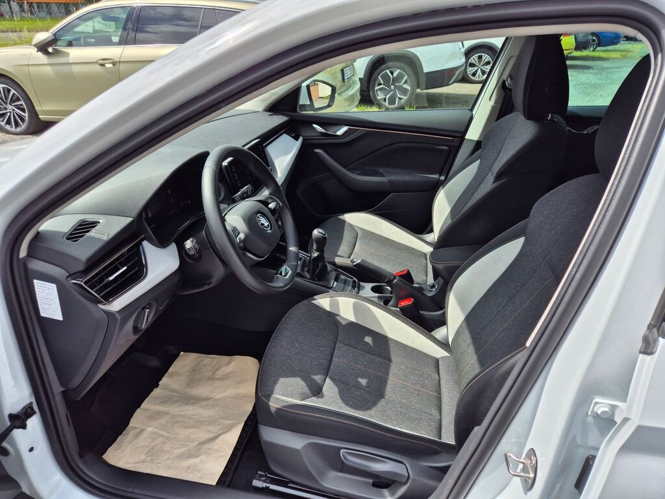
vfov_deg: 58.9
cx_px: 332
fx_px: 442
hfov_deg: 73.9
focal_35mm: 23
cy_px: 250
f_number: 1.8
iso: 25
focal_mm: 5.4
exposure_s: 1/2208
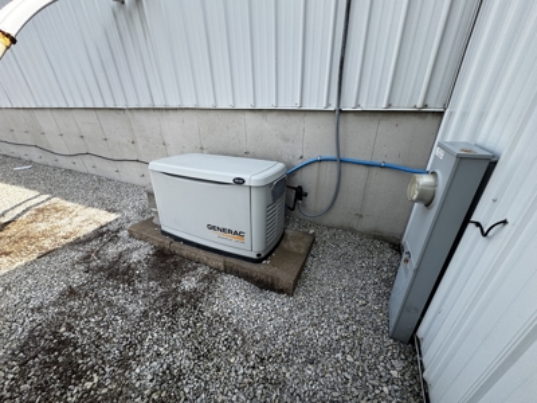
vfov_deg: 85.7
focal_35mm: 14
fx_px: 217
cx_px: 268
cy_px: 202
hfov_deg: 102.1
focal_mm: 2.22
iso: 40
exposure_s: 1/512
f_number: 2.2
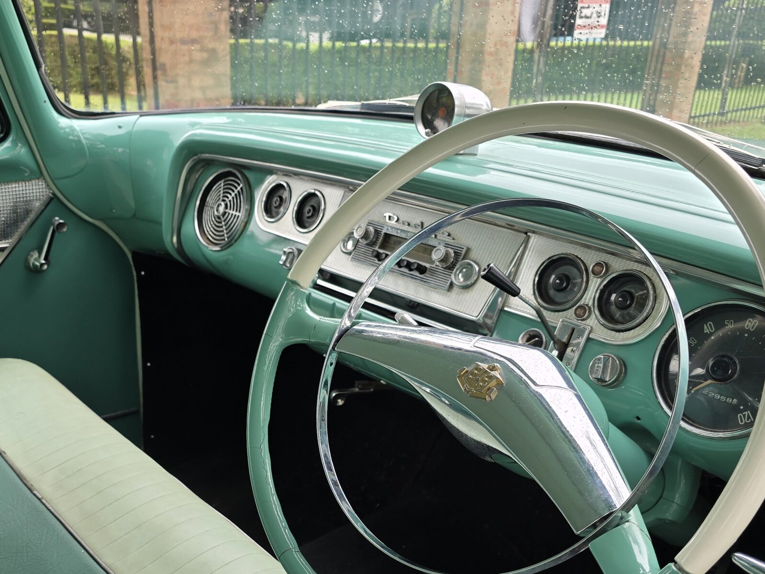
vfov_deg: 37.7
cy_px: 429
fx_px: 818
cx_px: 276
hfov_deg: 49.5
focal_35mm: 37
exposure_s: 1/180
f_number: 1.7
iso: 25
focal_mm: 6.3
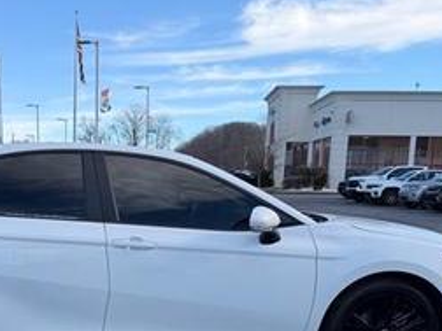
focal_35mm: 48
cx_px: 123
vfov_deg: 29.3
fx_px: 613
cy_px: 285
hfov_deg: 38.8
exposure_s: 1/2370
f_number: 1.78
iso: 80
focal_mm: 6.76
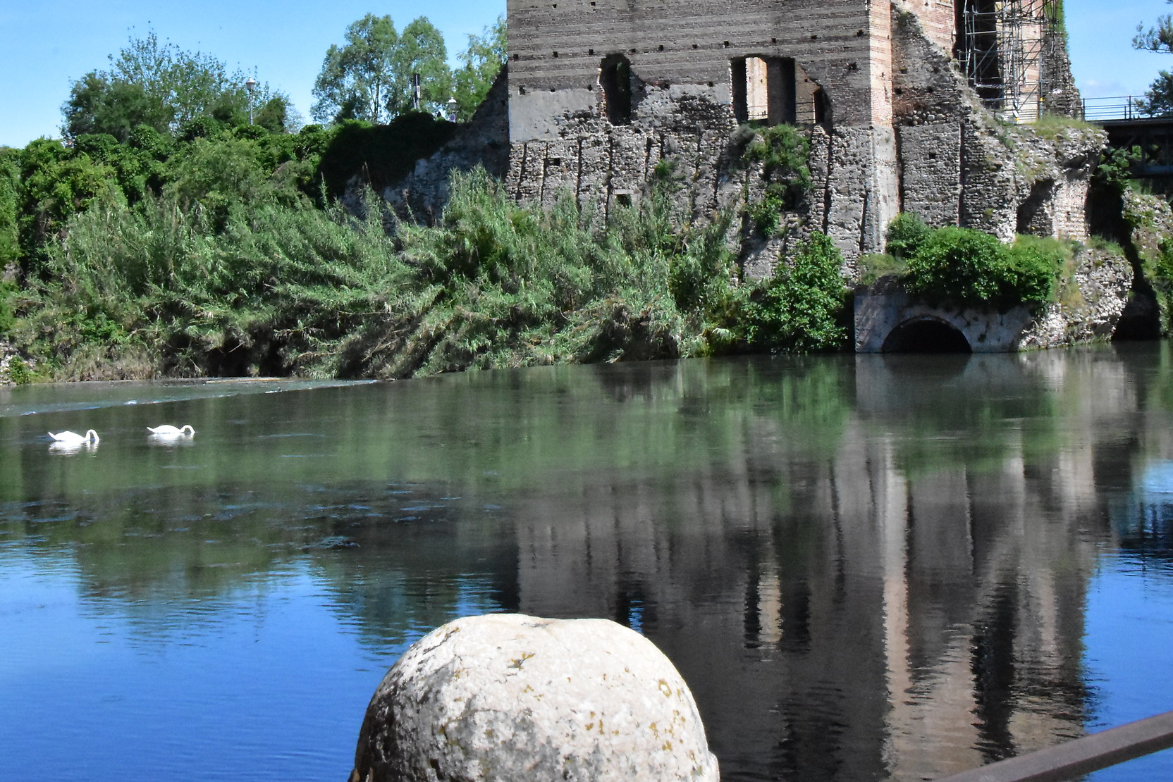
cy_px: 224
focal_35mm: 76
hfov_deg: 26.7
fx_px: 2468
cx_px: 541
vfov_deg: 17.9
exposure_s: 1/1600
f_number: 25
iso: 6400
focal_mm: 35
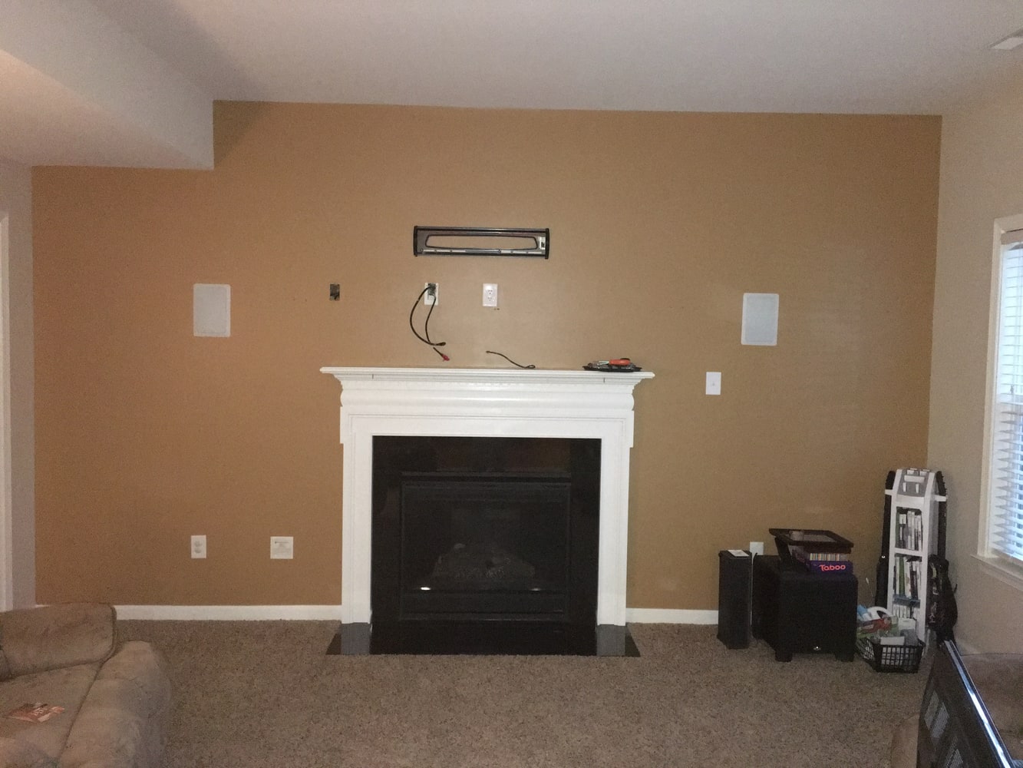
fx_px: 857
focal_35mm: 29
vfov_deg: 48.2
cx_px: 512
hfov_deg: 61.7
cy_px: 384
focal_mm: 4.15
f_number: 2.2
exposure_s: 1/16
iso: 640
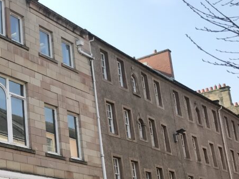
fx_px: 442
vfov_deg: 22.8
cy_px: 126
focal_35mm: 64
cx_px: -27
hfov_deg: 27.6
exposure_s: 1/929
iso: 20
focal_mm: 3.99
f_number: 1.8
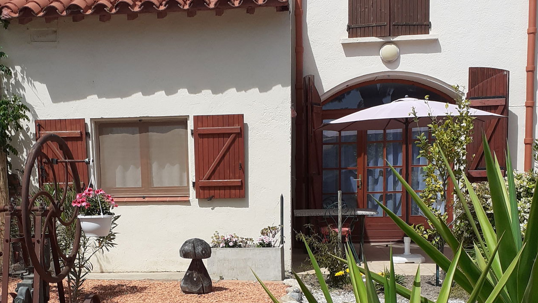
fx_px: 713
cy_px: 262
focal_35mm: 50
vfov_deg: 23.4
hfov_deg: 41.1
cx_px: 210
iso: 40
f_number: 1.9
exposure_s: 1/2381
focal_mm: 3.6
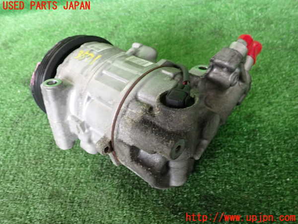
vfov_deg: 46.8
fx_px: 258
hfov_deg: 60.0
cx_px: 149
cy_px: 112
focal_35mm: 30
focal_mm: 5.4
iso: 250
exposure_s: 1/30
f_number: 2.3
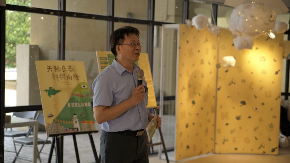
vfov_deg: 18.8
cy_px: 84
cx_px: 145
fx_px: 492
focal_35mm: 64
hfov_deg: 32.8
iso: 500
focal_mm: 60
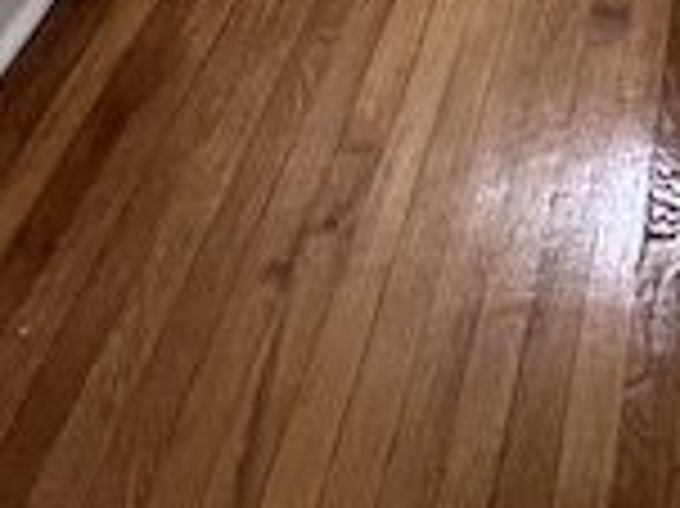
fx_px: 1354
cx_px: 896
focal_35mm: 69
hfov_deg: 24.4
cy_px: -769
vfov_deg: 13.7
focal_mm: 1.57
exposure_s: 1/60
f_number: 1.8
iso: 200
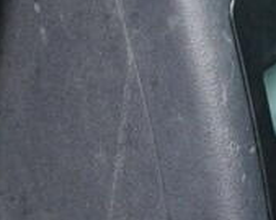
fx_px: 1674
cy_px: -187
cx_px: 283
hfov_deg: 9.4
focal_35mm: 205
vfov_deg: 7.3
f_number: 2.8
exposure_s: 1/40
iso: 1600
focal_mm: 24
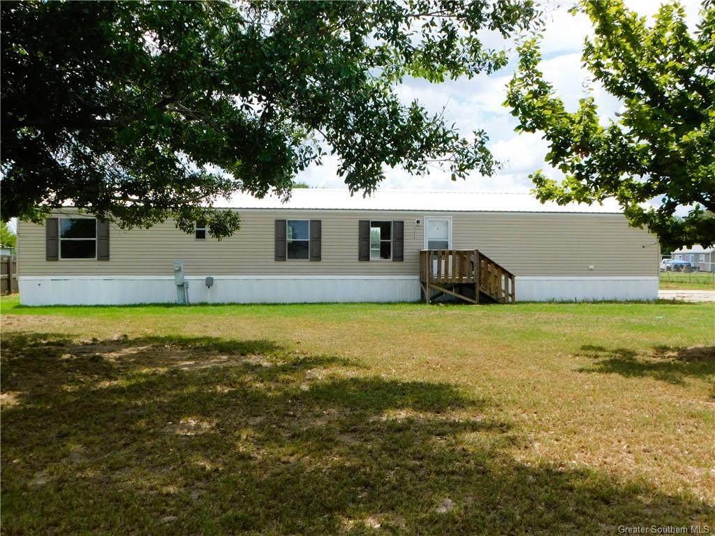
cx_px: 358
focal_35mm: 36
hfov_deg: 51.4
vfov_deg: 39.7
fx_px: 744
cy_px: 268
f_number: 3.5
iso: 125
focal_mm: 6.3
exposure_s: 1/1250
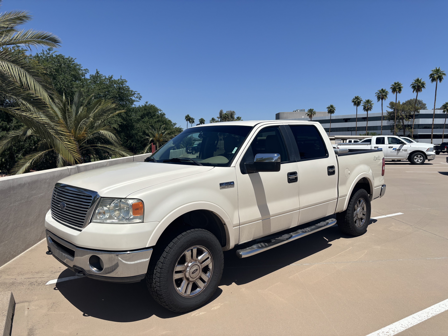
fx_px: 336
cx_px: 224
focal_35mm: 26
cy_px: 168
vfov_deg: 53.1
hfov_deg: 67.3
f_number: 1.6
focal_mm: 5.96
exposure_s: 1/7194
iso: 50
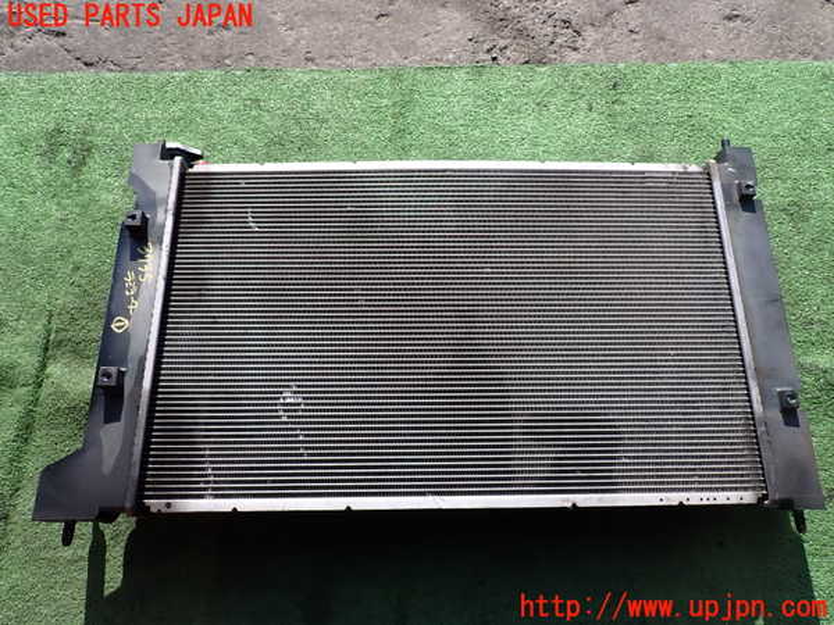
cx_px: 417
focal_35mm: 25
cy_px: 312
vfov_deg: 54.9
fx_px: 602
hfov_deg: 69.4
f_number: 2.8
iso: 100
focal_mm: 4.5
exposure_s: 1/800
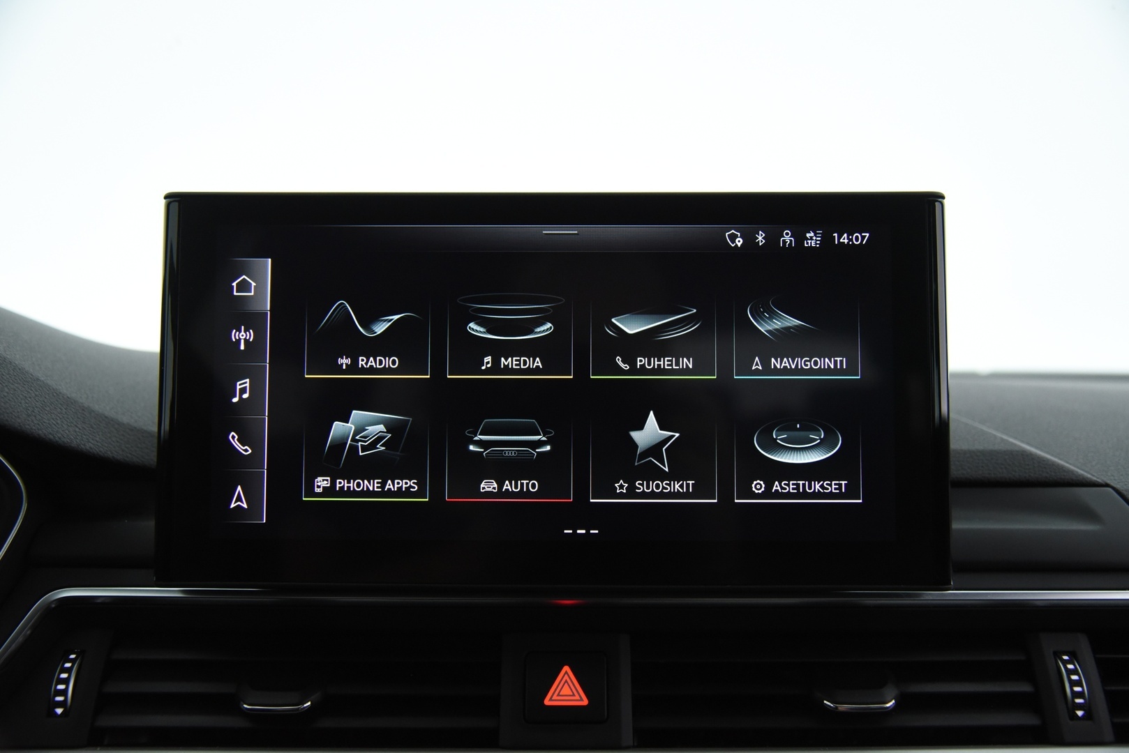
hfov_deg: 54.4
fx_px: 1098
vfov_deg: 37.9
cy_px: 376
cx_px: 564
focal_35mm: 35
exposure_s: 1/80
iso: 4000
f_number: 4
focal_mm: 35
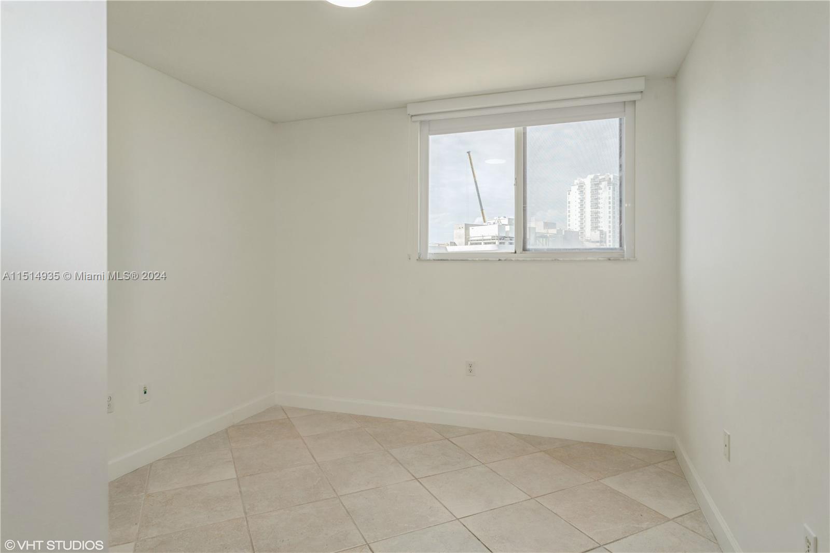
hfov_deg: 84.3
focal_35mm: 20
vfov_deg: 62.2
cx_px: 415
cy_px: 276
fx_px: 459
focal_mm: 19.9
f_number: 9
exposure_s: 1/80
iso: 250
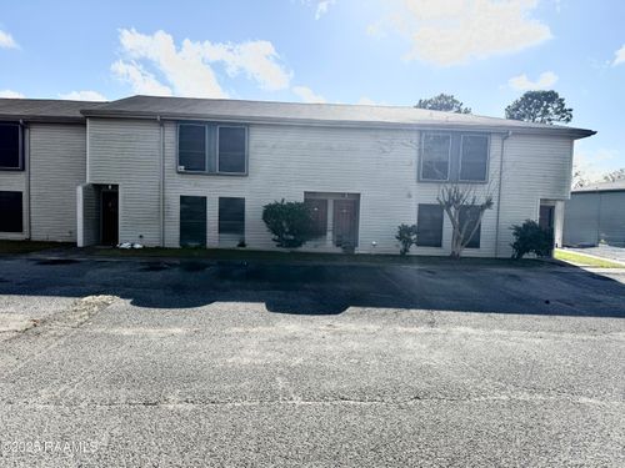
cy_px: 234
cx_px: 312
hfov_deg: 71.6
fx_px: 433
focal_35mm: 24
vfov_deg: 56.8
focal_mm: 6.76
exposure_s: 1/9091
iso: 125
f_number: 1.78
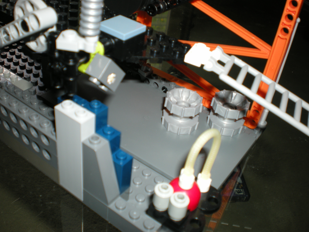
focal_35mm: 38
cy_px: 116
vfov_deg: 37.7
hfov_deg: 49.0
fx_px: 339
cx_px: 154
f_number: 3.1
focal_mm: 6.3
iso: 64
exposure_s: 1/60
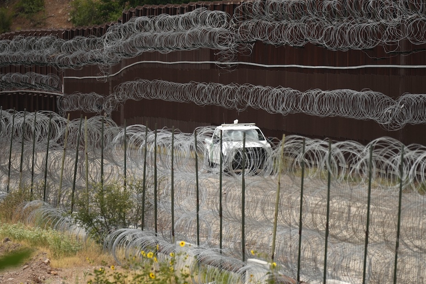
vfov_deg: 3.5
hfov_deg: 5.3
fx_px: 4604
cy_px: 142
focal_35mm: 389
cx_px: 276
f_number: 4
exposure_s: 1/2000
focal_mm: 200
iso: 250
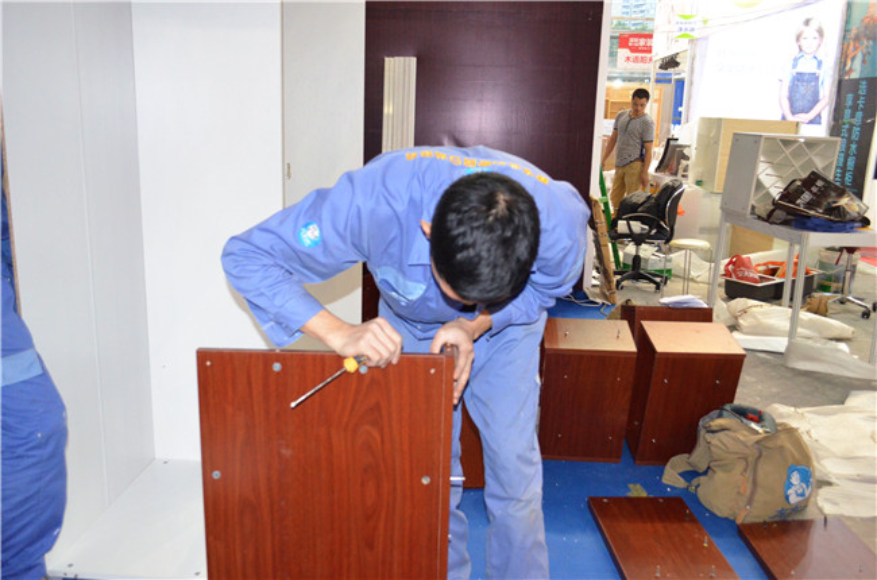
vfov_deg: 39.8
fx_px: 802
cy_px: 290
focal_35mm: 33
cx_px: 438
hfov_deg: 57.3
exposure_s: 1/60
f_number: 3.8
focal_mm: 22
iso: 3200
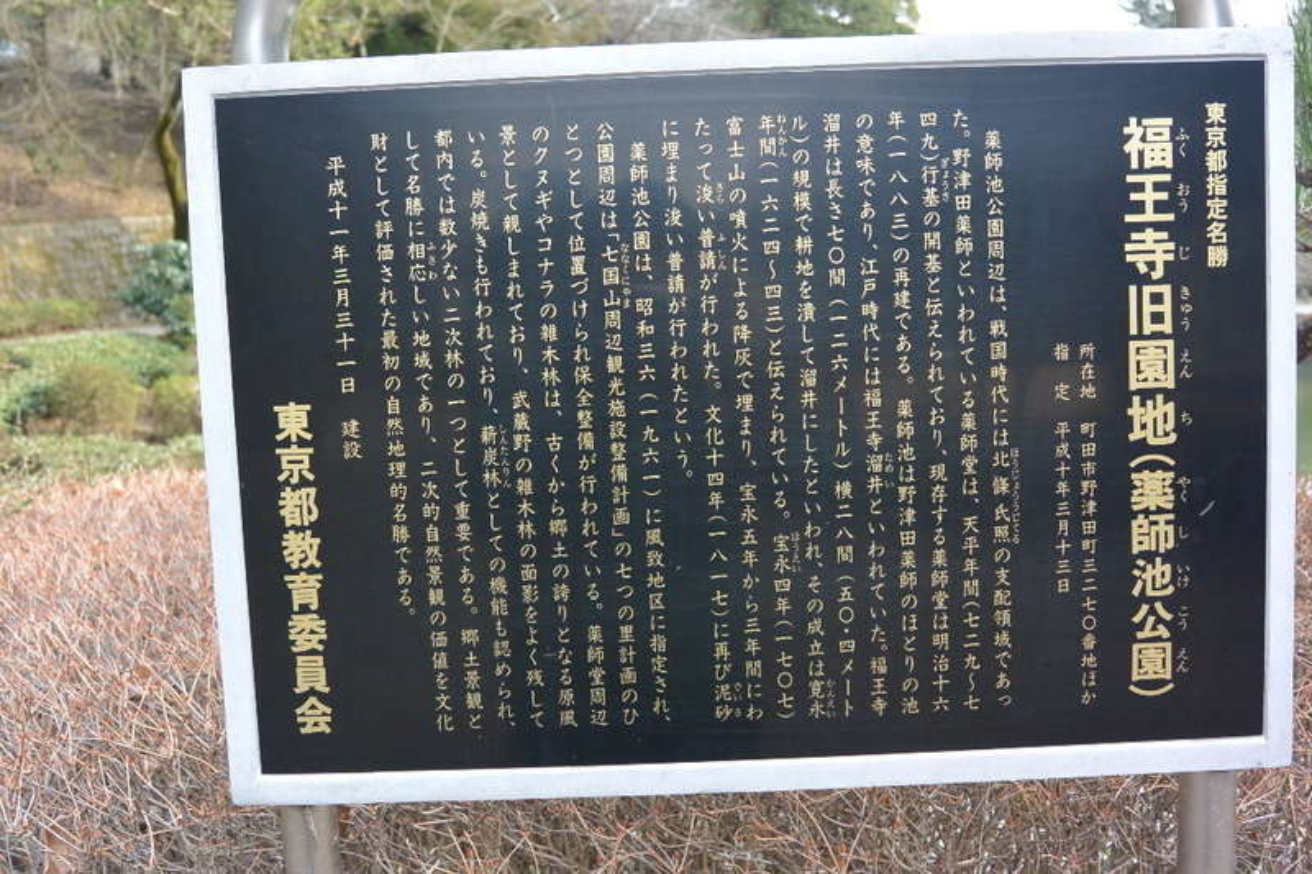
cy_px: 437
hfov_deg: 53.1
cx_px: 656
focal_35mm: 36
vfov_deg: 36.9
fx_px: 1312
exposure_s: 1/250
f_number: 4
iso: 220
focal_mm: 13.5
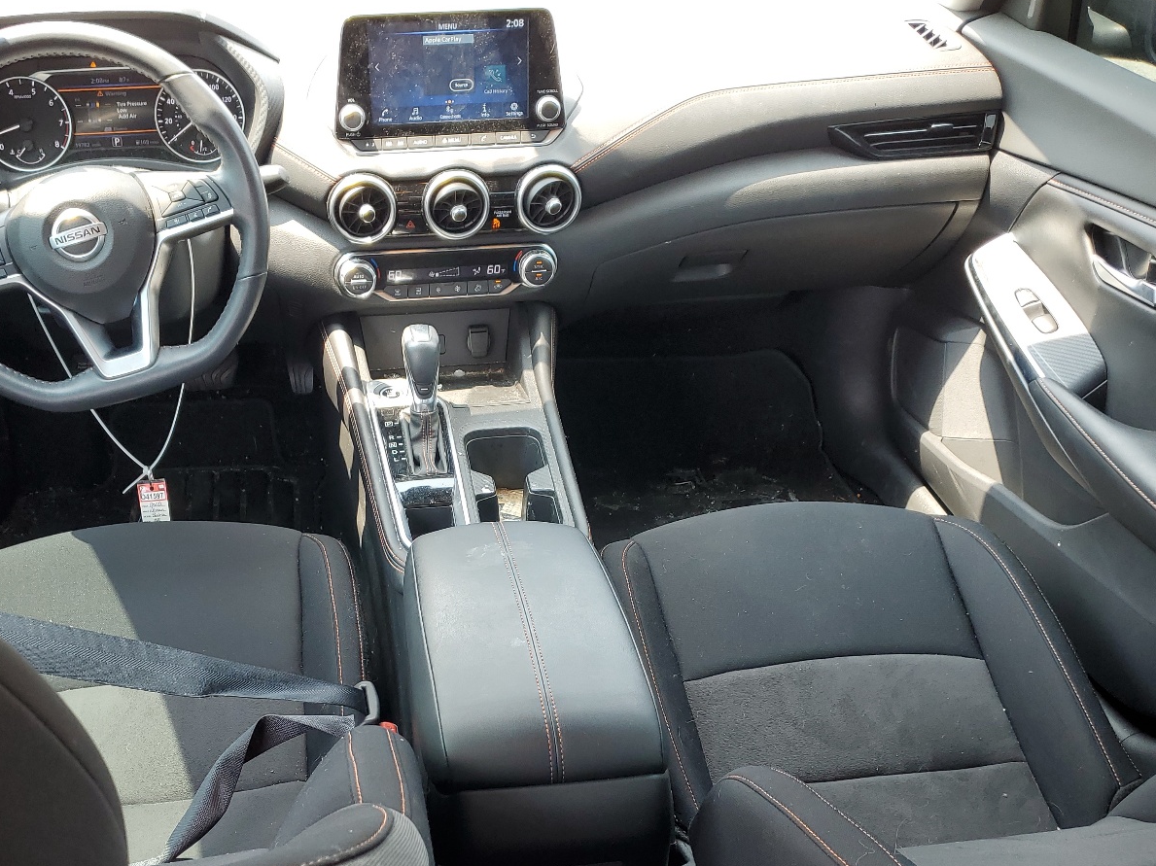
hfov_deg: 52.2
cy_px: 559
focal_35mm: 35
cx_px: 457
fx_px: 1168
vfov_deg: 40.3
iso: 50
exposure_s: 1/120
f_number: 1.5
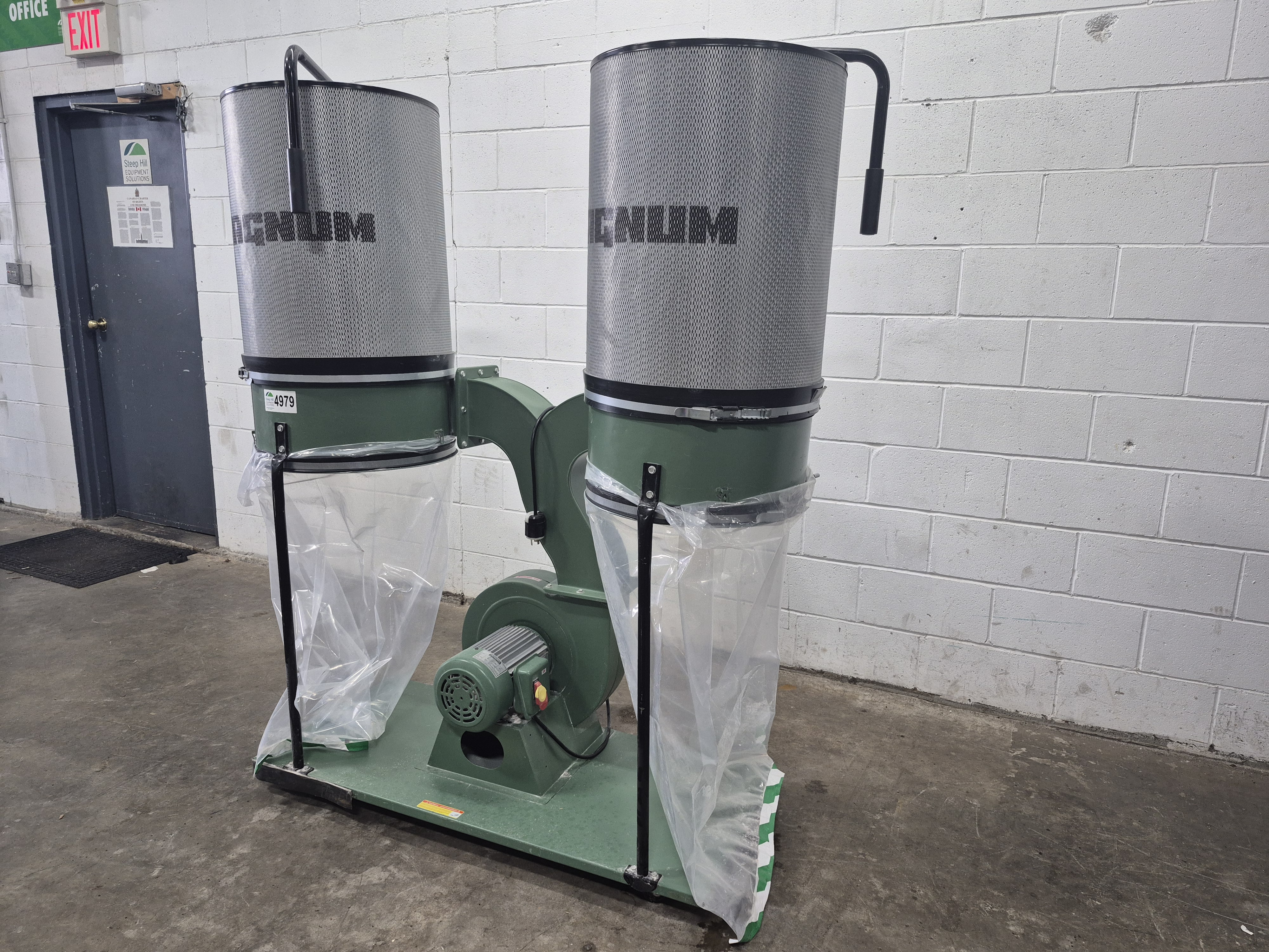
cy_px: 476
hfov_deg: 73.9
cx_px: 634
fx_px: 843
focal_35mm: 23
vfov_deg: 58.9
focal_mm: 5.4
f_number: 1.8
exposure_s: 1/120
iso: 250
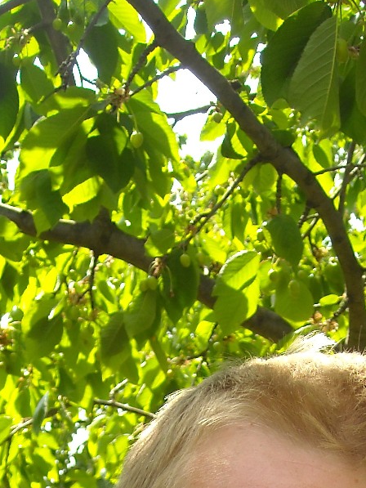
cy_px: 598
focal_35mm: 90
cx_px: 222
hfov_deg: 16.4
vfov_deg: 20.3
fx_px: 1268
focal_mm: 5.7
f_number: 2.8
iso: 64
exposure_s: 1/192
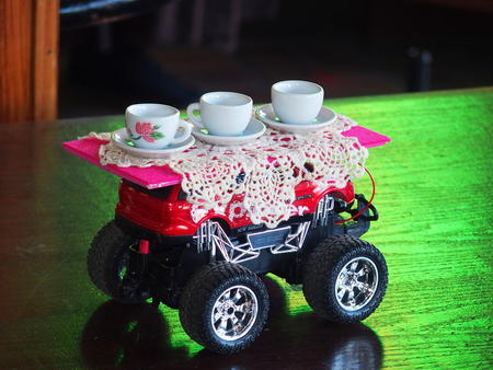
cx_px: 246
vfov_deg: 7.4
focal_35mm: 200
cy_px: 185
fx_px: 2850
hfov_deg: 9.9
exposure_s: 1/100
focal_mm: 42.5
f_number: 2.8
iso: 400
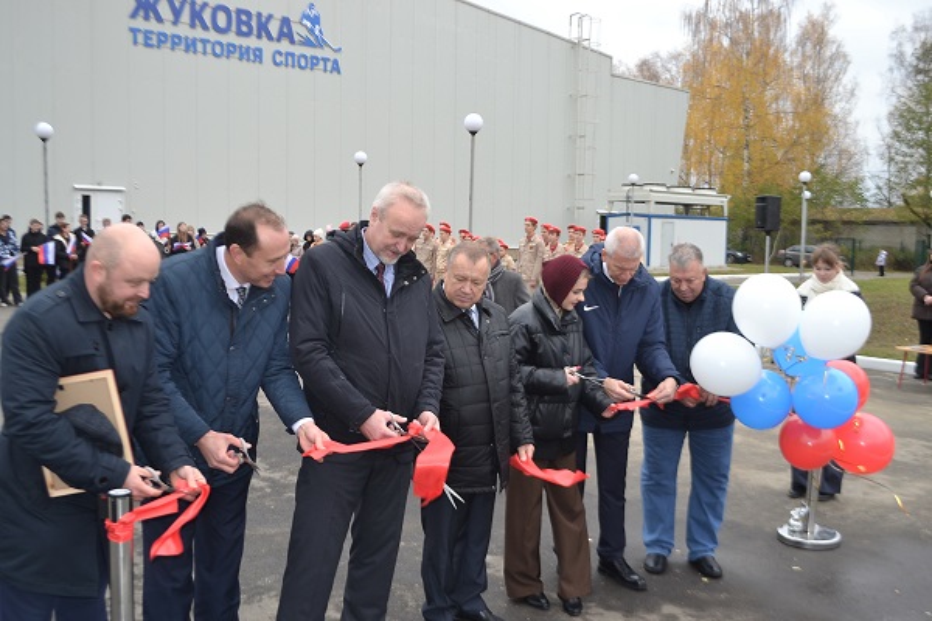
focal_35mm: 36
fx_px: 932
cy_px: 310
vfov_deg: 36.9
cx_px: 466
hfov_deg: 53.1
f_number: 4
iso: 110
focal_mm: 24
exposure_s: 1/125
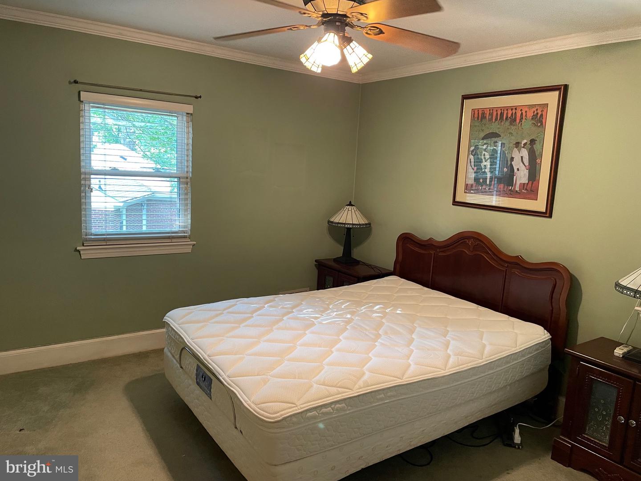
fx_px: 481
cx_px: 320
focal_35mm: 26
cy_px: 240
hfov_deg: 67.3
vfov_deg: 53.1
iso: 320
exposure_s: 1/60
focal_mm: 4.2
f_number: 1.6
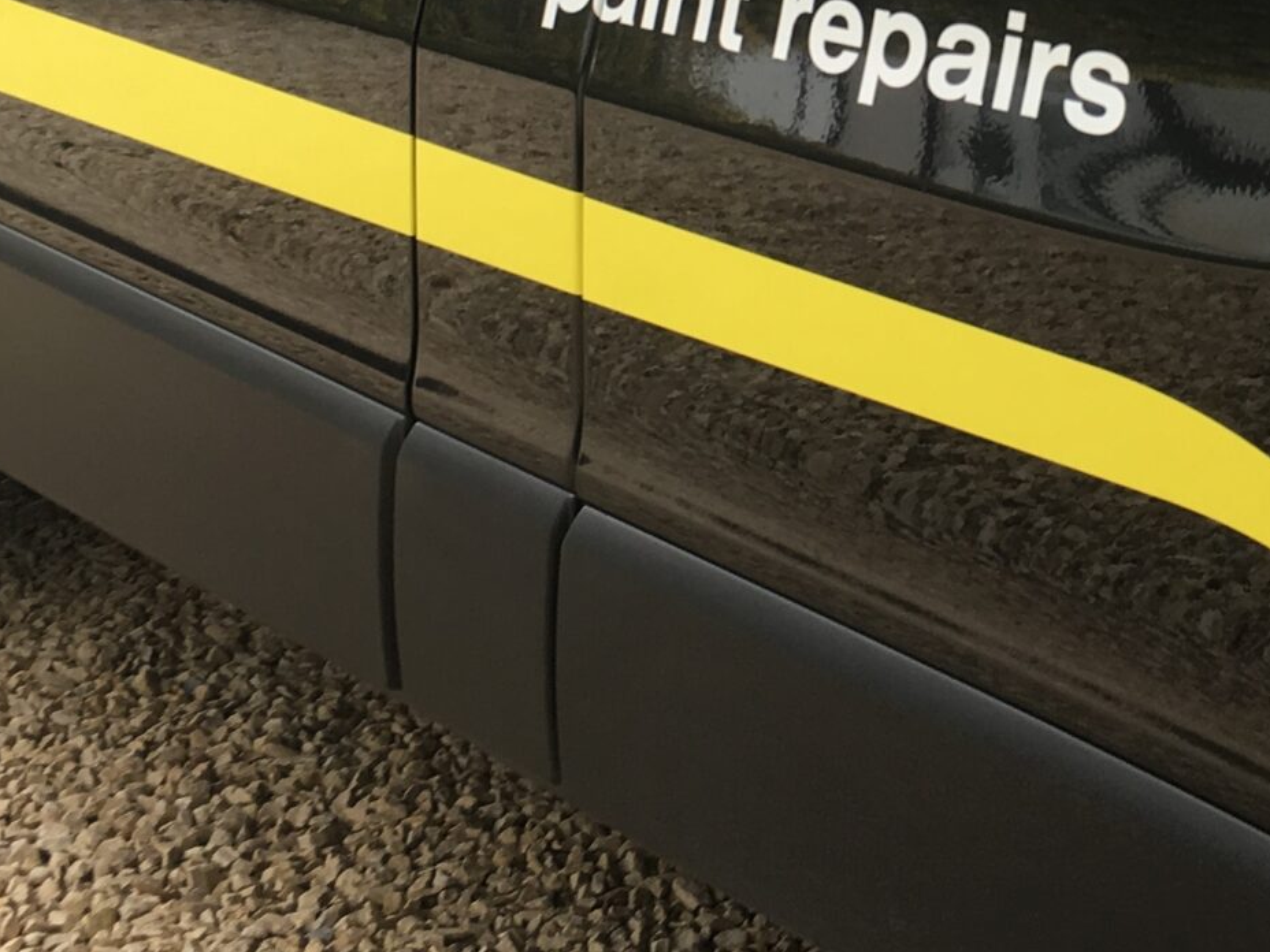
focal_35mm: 80
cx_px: 1017
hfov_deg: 24.0
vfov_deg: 17.8
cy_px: -97
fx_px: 2935
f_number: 2.2
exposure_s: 1/109
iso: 25
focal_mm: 4.15
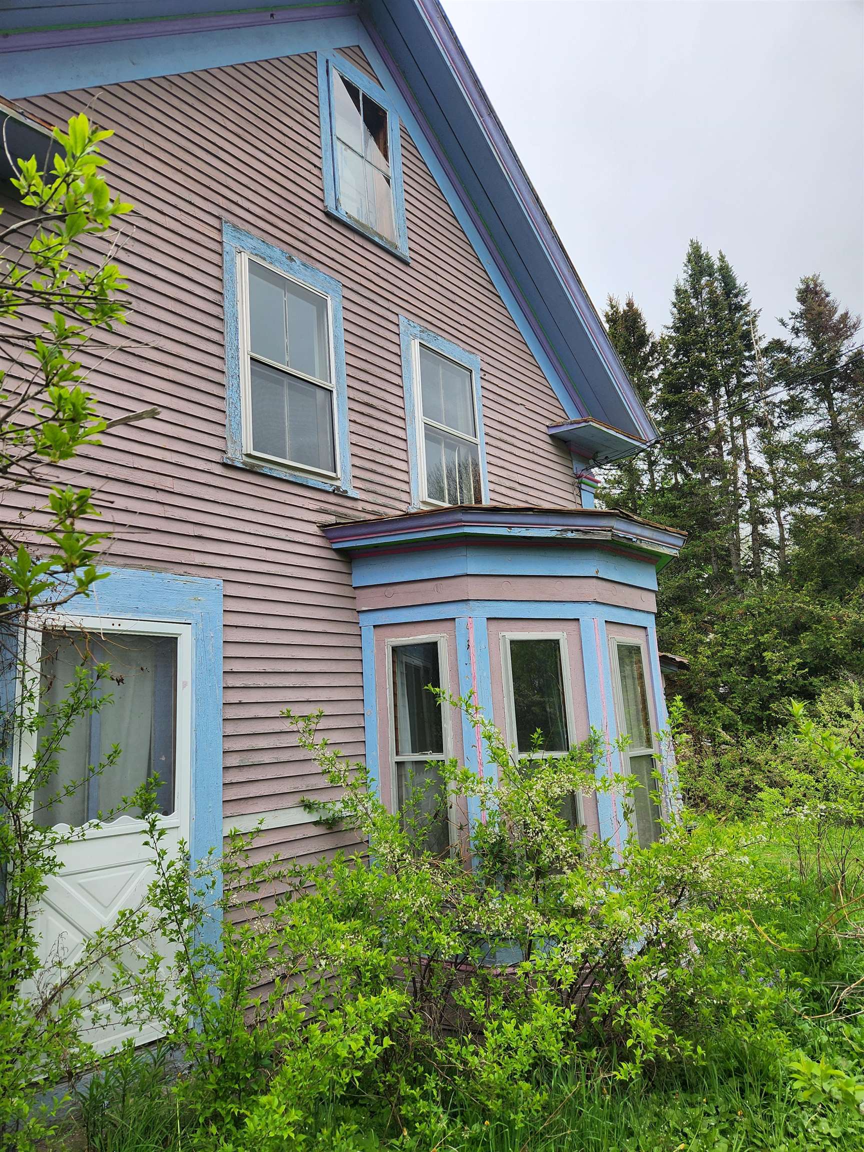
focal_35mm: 23
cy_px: 576
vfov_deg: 73.9
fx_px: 765
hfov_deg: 58.9
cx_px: 432
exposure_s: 1/1022
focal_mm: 5.4
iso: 20
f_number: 1.8
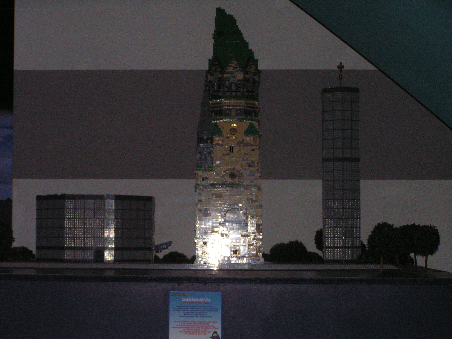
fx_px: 1227
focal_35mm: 94
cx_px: 226
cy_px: 170
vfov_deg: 15.7
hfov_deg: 20.9
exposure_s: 1/100
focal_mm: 15.6
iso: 200
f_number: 3.2
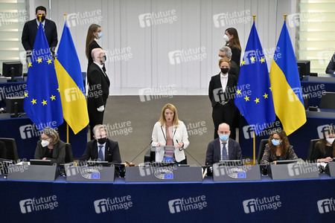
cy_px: 112
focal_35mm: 230
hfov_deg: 9.0
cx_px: 168
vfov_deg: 6.0
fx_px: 2140
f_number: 6
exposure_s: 1/500
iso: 5000
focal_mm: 230
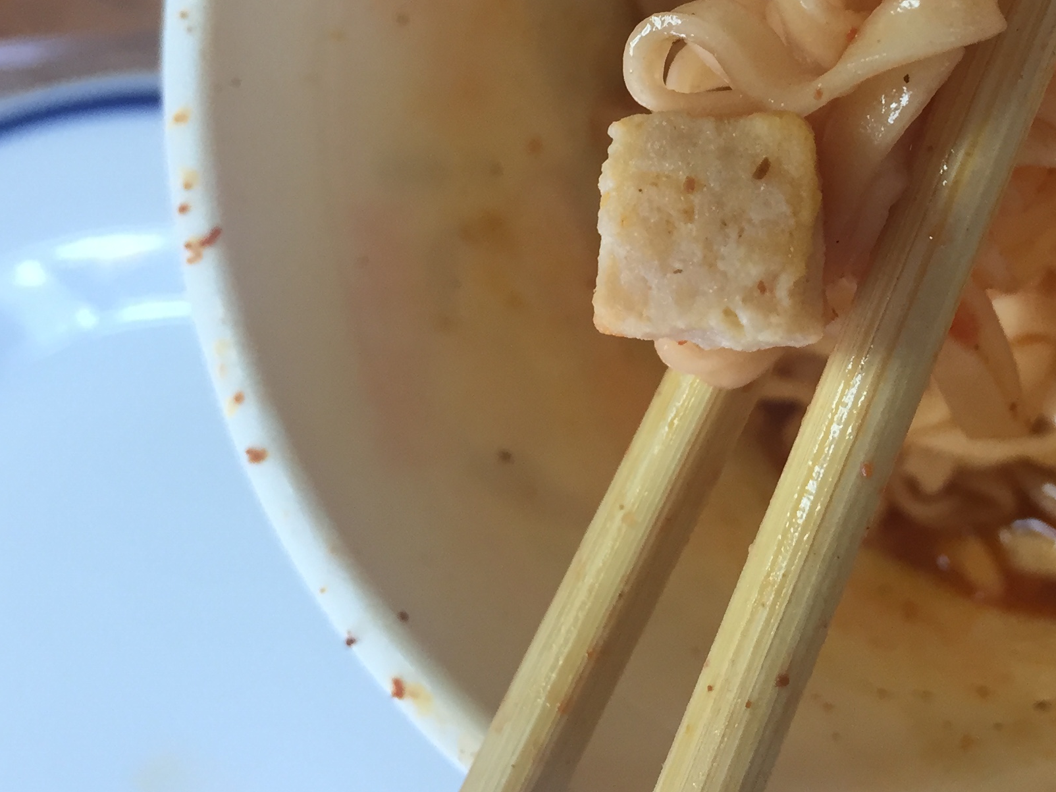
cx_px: 828
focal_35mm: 59
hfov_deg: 31.9
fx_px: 1800
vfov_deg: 24.1
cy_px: 84
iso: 32
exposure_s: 1/40
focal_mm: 4.15
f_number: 2.2
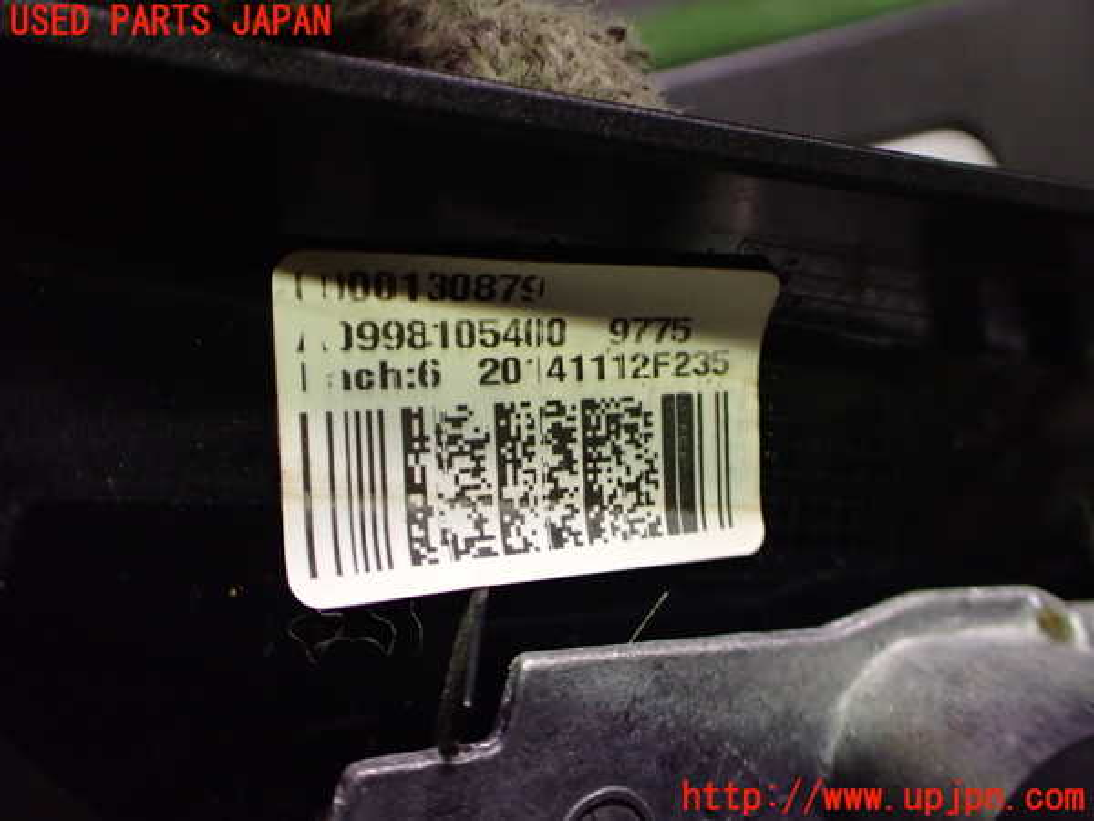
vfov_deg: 46.8
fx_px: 948
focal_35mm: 30
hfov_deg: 60.0
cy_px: 410
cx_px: 547
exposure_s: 1/40
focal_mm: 5.4
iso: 800
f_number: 2.3
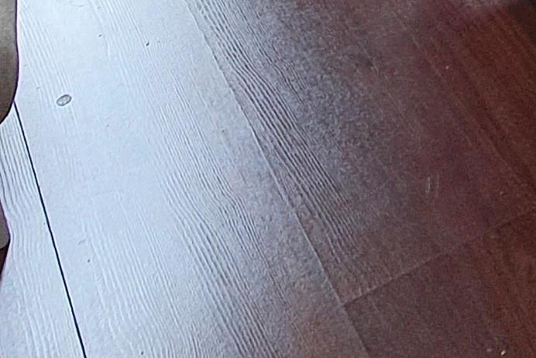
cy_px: -837
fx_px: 1340
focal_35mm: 90
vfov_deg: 9.7
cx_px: 806
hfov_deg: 19.6
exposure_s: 1/50
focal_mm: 1.8
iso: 50
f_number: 2.2
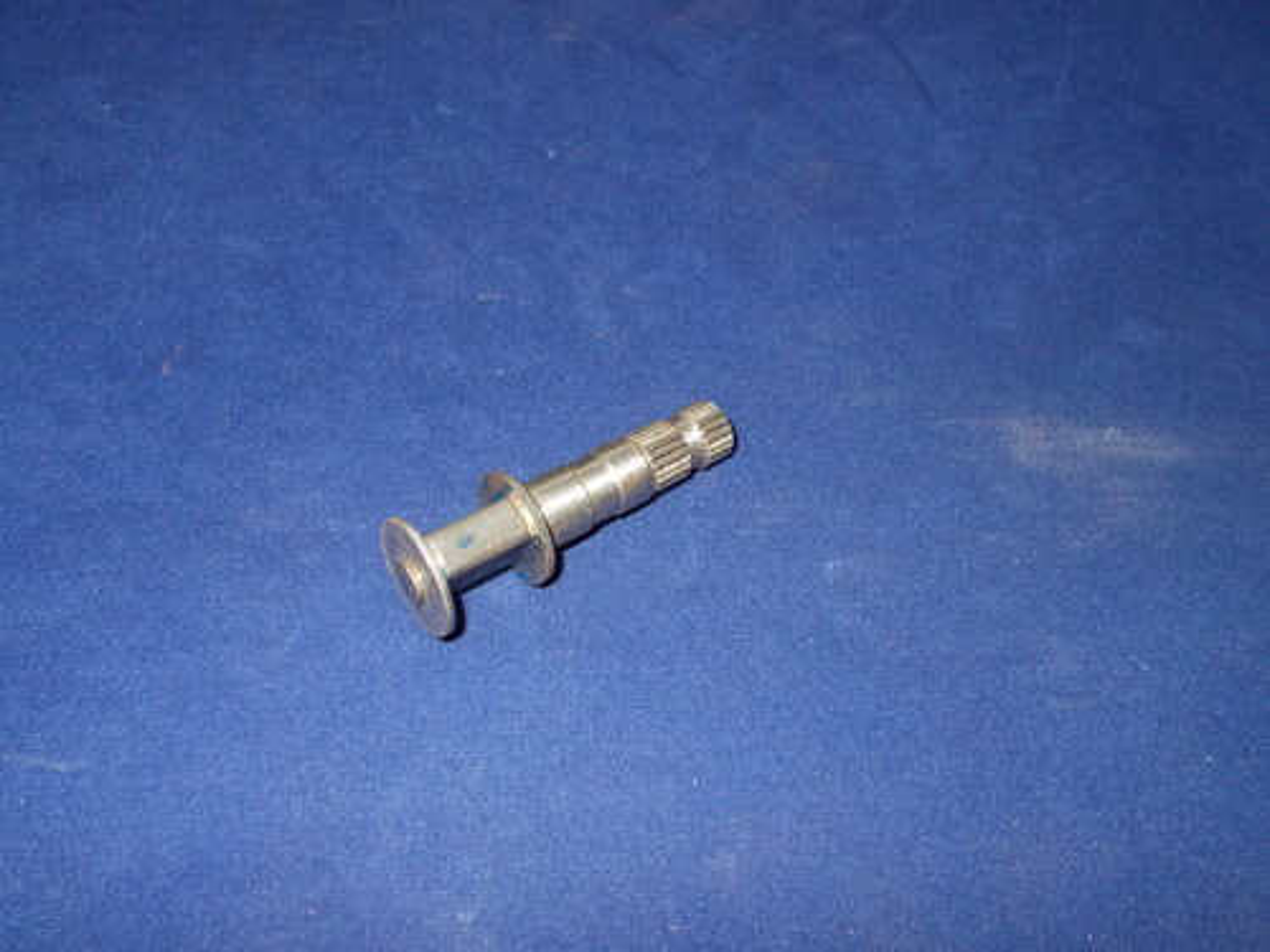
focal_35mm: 34
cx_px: 635
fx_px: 1247
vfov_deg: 41.8
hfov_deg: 54.0
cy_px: 476
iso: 200
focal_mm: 6
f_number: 3.6
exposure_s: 1/25
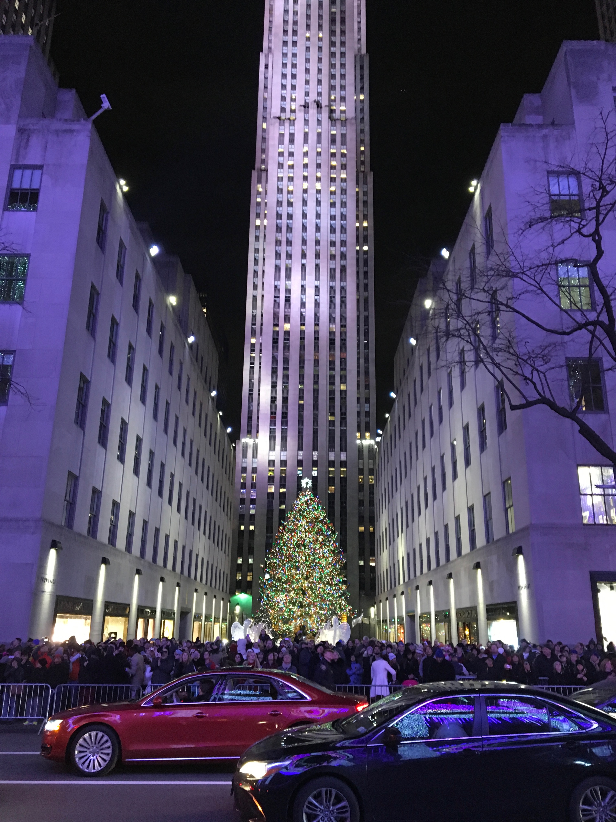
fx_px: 688
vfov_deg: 61.7
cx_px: 308
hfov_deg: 48.2
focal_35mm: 29
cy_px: 411
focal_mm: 4.15
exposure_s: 1/15
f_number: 2.2
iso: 200
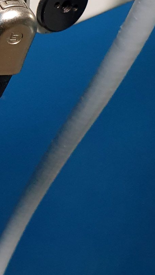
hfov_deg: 12.5
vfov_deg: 23.2
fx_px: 651
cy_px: 18
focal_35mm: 89
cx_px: -113
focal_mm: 4.3
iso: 320
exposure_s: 1/50
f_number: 2.4
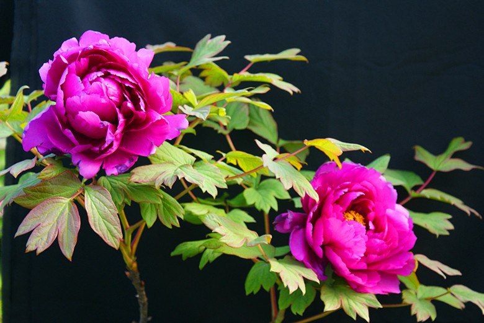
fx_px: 1412
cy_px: 162
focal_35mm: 105
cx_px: 242
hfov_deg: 19.4
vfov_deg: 13.1
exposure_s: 1/125
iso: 200
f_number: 5.6
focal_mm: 70
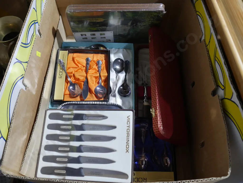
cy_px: 92
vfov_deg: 49.8
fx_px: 197
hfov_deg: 63.4
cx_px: 122
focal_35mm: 28
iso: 1000
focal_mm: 14
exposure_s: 1/60
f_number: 4.5
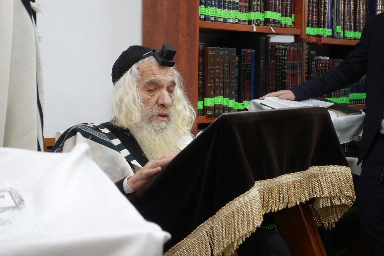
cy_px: 128
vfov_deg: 19.5
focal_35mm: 70
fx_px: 747
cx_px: 192
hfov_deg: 28.8
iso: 640
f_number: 2.8
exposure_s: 1/80
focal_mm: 25.7
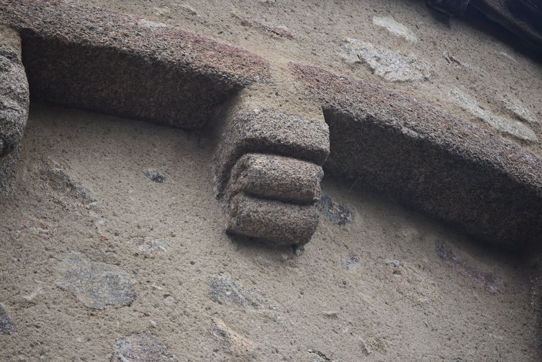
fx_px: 4178
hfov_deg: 7.4
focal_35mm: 278
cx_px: 271
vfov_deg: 5.0
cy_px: 181
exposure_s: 1/1000
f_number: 5.6
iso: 640
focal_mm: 185
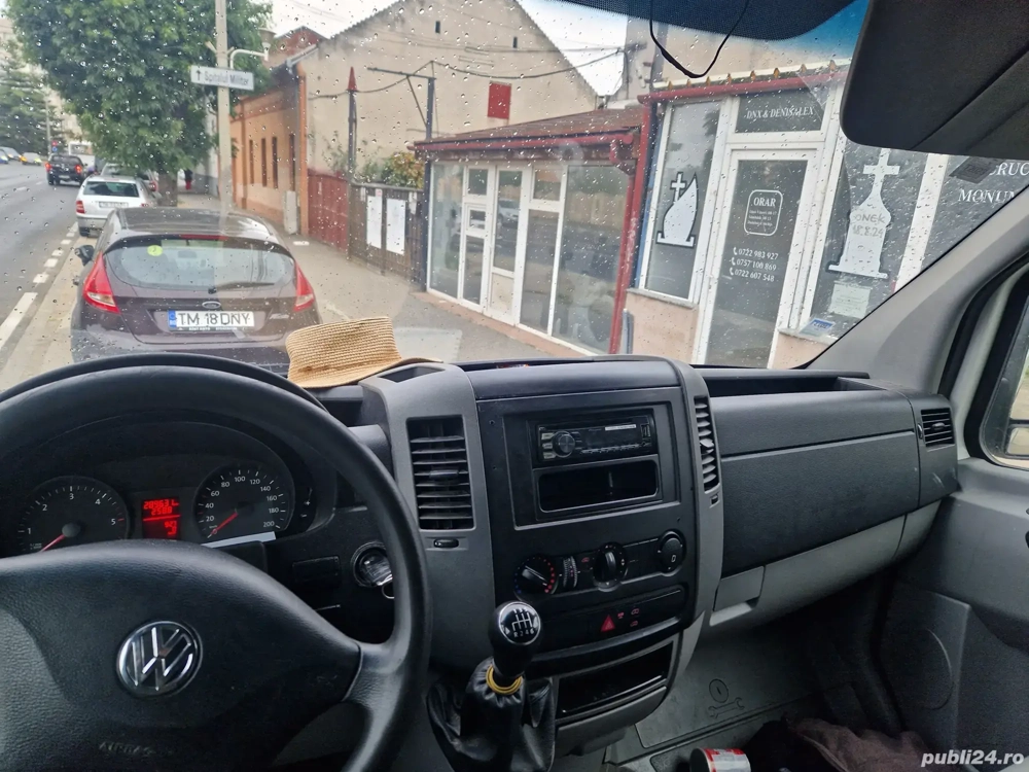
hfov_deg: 73.9
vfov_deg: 58.9
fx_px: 684
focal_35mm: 23
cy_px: 386
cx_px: 514
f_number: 1.8
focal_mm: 5.4
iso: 50
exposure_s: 1/180
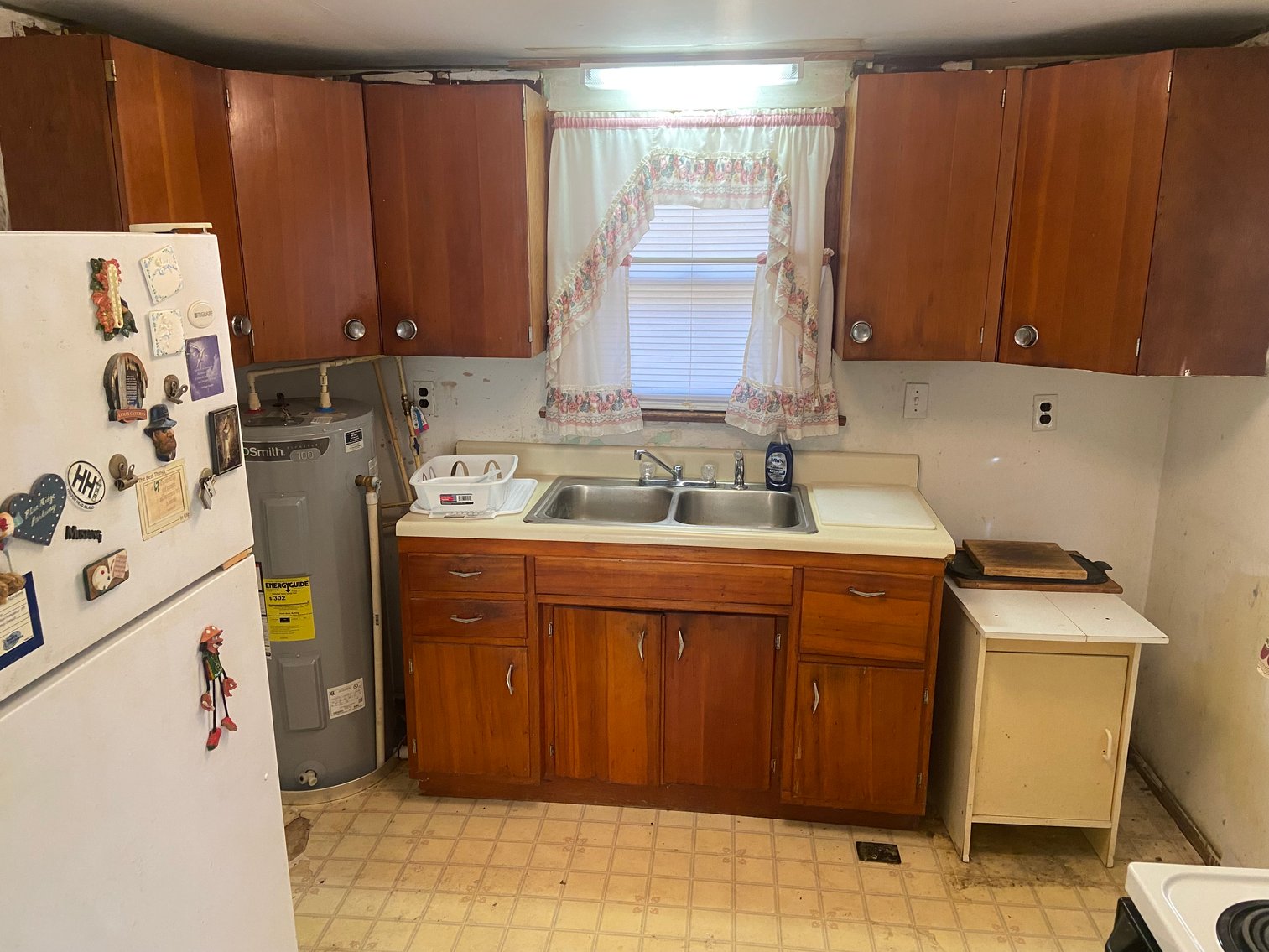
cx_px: 634
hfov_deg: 67.3
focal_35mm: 26
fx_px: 953
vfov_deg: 53.1
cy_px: 476
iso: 200
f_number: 1.8
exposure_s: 1/60
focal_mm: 4.25
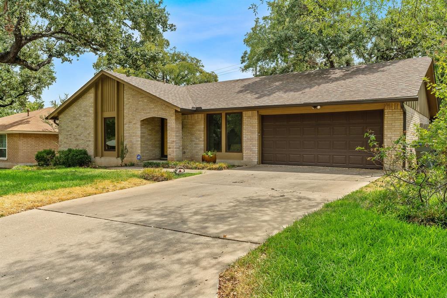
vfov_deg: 47.9
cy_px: 149
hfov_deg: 67.4
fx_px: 335
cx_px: 224
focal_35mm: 27
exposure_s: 1/200
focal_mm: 27
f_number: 8
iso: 125
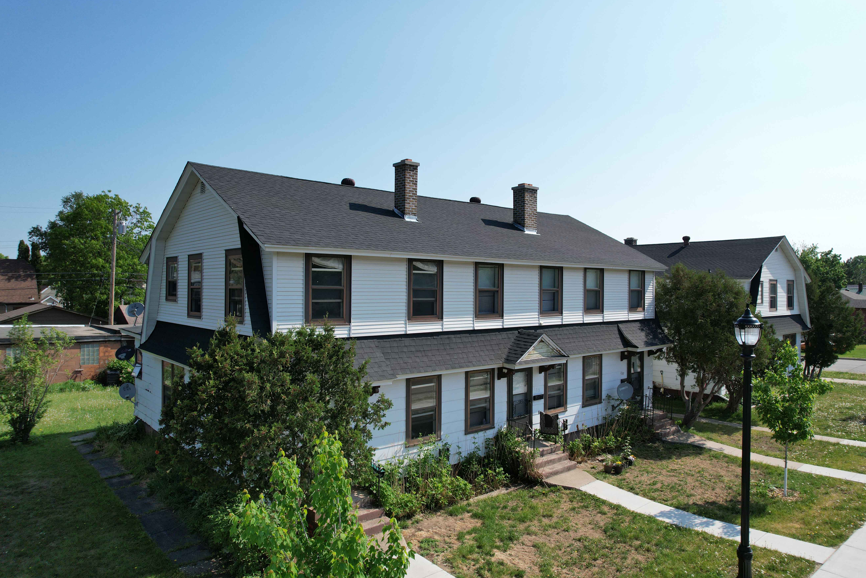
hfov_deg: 76.1
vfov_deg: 55.1
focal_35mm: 23
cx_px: 444
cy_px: 290
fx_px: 553
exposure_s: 1/2000
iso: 100
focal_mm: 8.38
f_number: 2.8
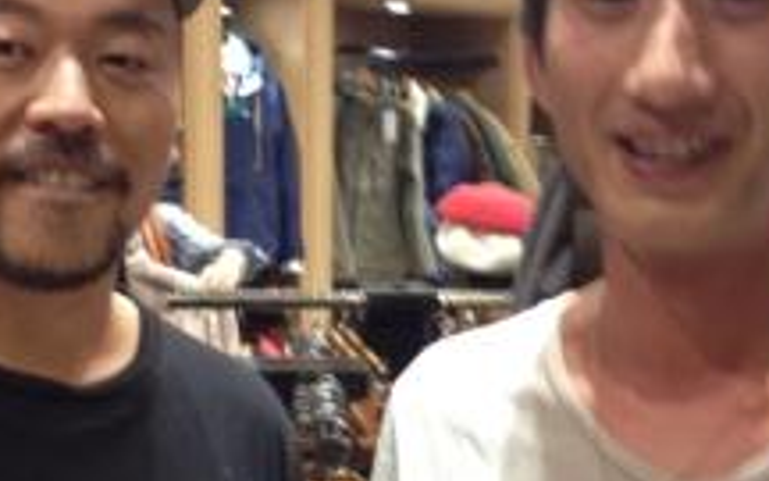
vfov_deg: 16.9
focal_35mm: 77
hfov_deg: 26.8
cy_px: 296
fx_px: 1614
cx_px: 338
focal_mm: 4.28
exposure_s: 1/20
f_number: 2.4
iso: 200
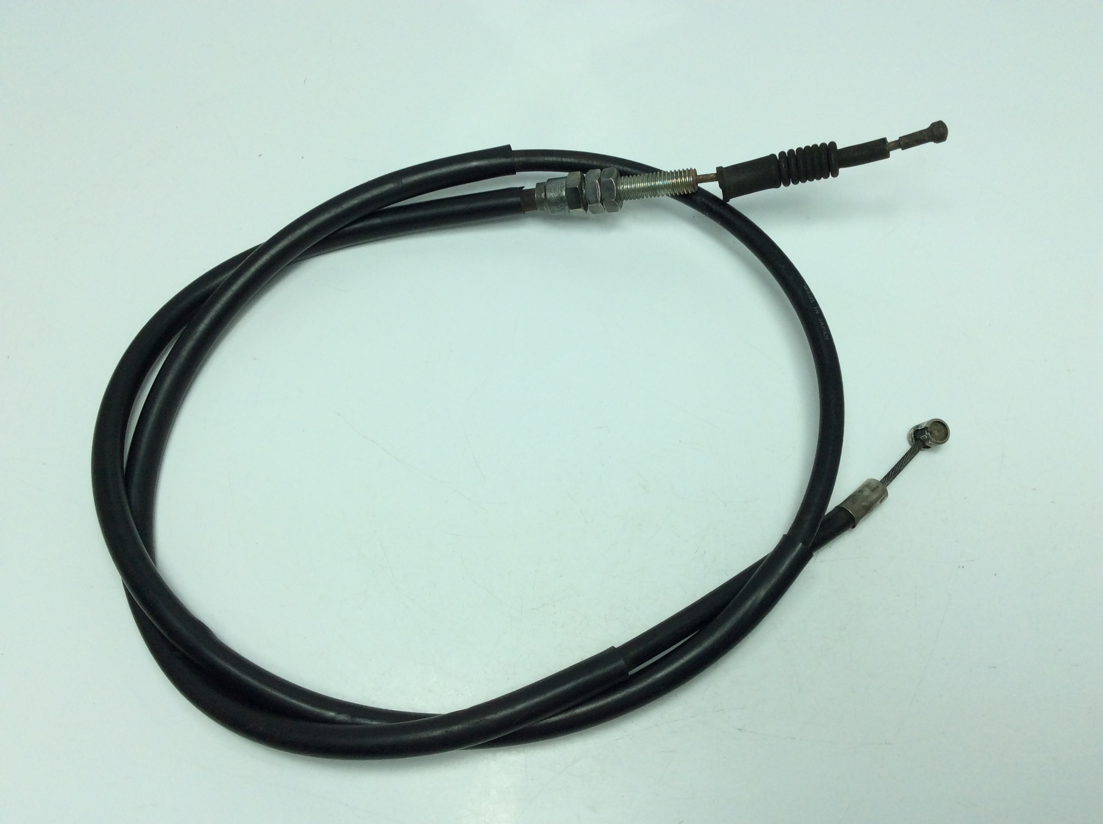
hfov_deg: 56.9
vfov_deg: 44.1
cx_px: 552
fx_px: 1018
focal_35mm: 32
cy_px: 412
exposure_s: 1/572
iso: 32
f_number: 2.4
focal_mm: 3.3
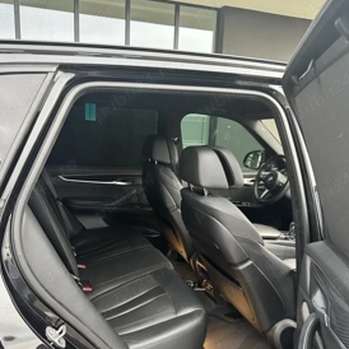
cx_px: 160
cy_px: 205
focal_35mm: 31
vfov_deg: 52.3
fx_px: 354
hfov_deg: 52.5
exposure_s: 1/60
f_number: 1.78
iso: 320
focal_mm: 6.86
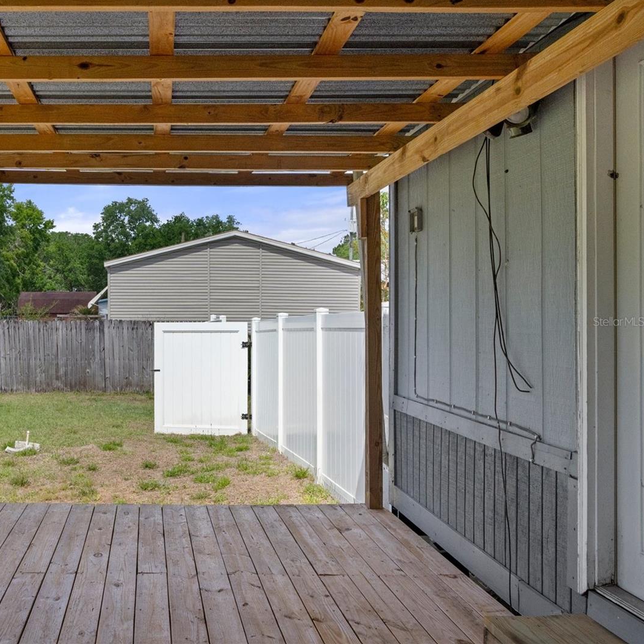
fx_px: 687
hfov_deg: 48.3
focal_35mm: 33
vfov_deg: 50.2
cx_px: 162
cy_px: 321
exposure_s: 1/500
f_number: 8
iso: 800
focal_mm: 17
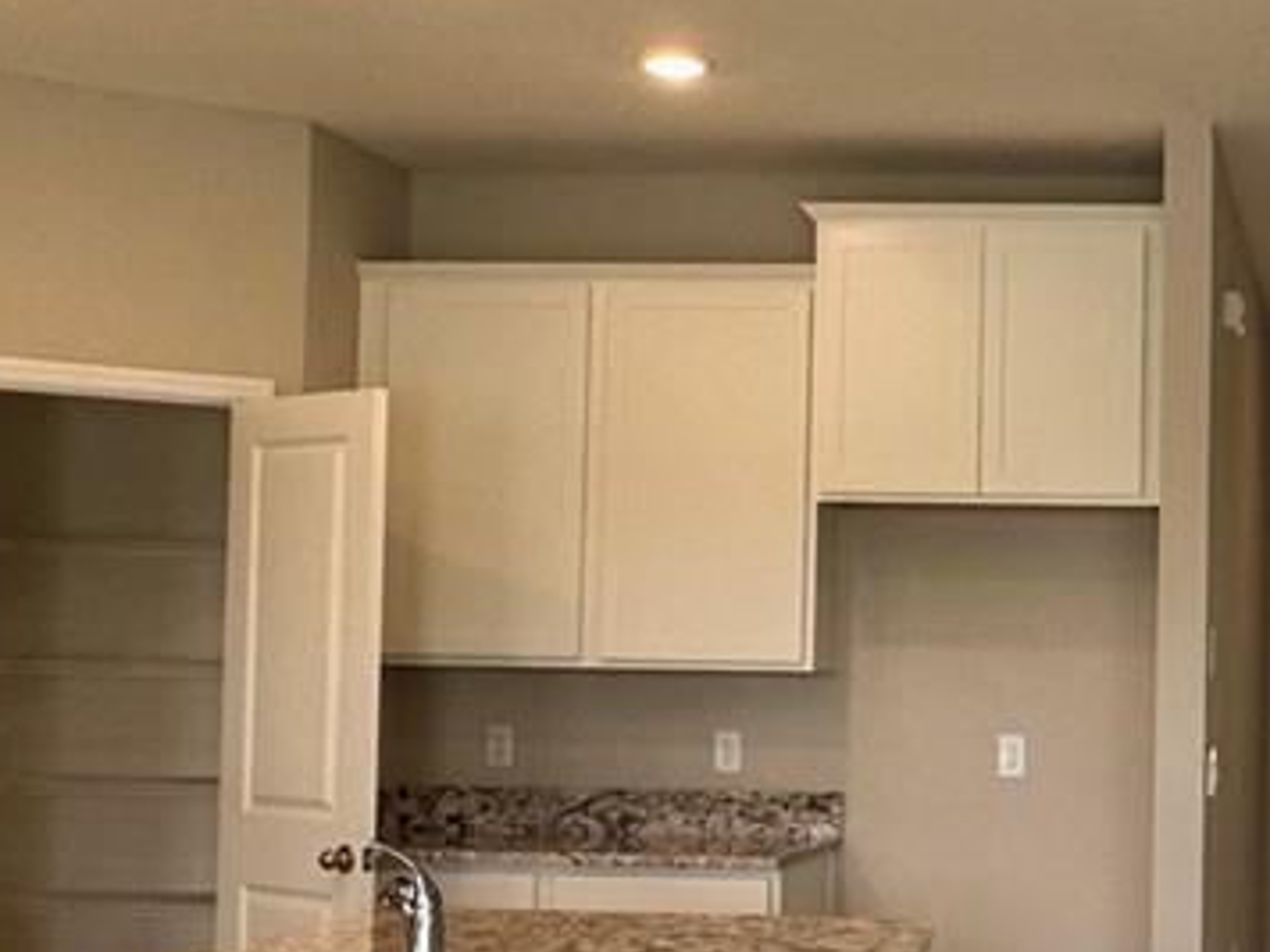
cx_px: 1216
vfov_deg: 23.3
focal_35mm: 63
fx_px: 2311
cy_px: 567
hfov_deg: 29.1
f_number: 2.2
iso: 125
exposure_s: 1/120
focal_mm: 2.22
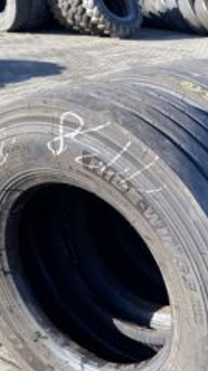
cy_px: 234
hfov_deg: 22.9
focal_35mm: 51
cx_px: 183
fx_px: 501
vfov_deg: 40.3
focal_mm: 4.25
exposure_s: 1/522
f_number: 1.8
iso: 32
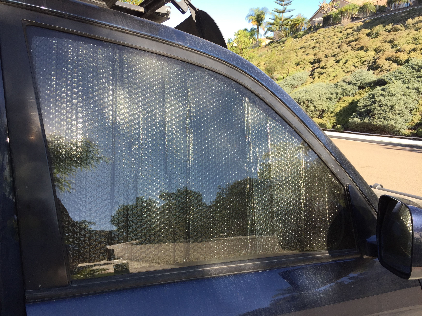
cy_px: 158
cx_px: 211
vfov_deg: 48.2
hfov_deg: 61.7
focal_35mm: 29
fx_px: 354
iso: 32
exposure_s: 1/444
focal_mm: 4.15
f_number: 2.2
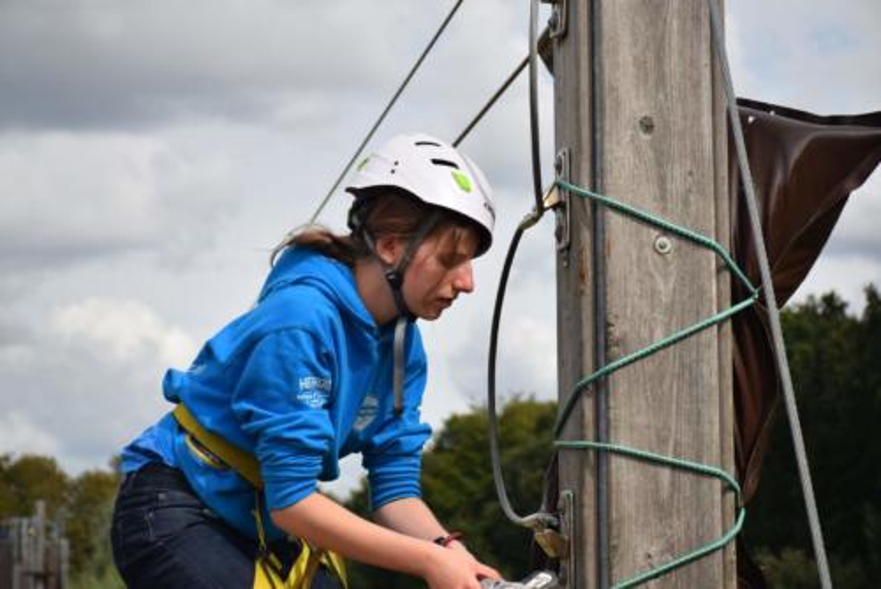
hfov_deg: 19.4
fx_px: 2571
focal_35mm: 105
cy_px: 294
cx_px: 440
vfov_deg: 13.1
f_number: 7.1
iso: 400
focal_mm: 70
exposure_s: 1/2000
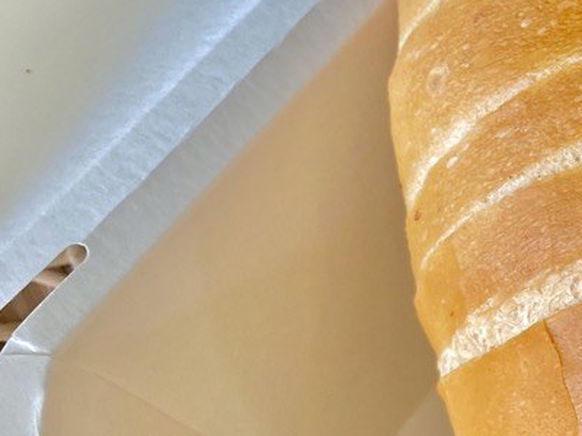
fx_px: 1261
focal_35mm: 75
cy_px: 379
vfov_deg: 19.3
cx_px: 834
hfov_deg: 22.2
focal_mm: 4.25
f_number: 1.8
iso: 125
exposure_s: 1/119
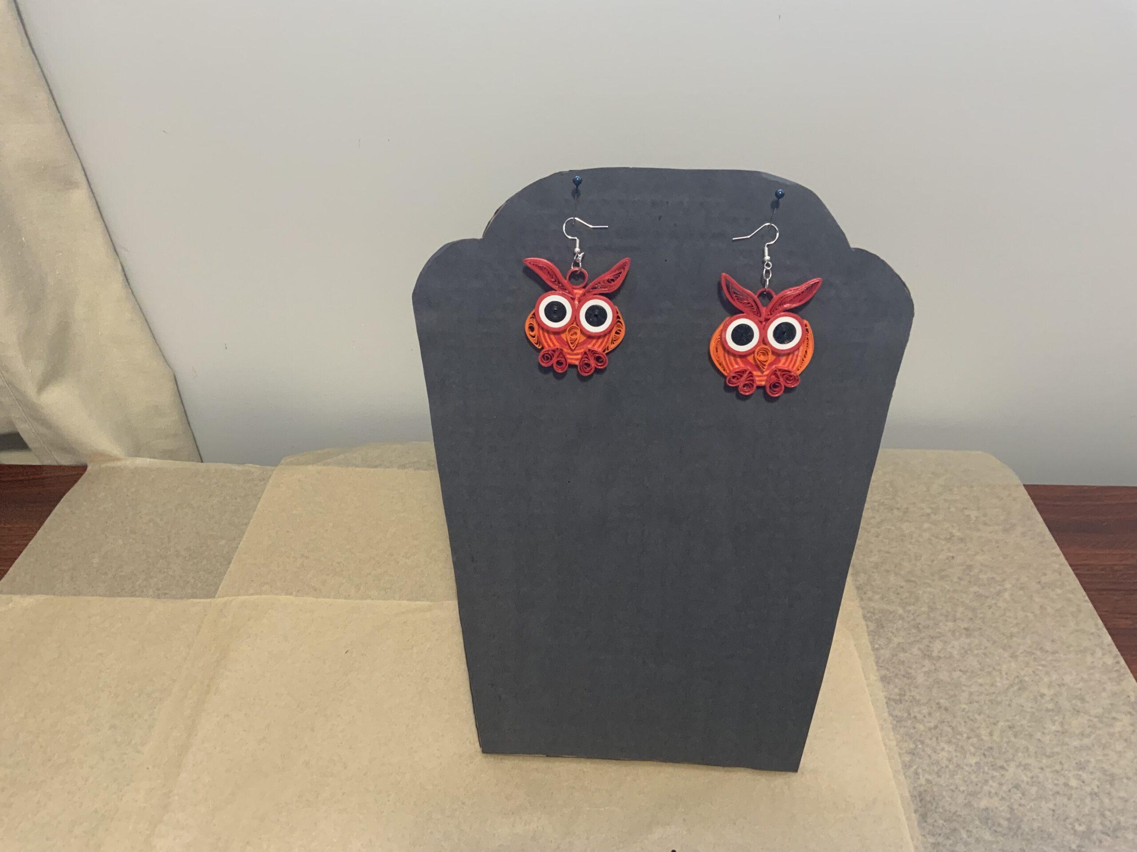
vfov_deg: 48.2
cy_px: 426
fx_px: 953
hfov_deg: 61.7
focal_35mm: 29
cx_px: 568
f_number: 1.8
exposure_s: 1/60
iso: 125
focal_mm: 3
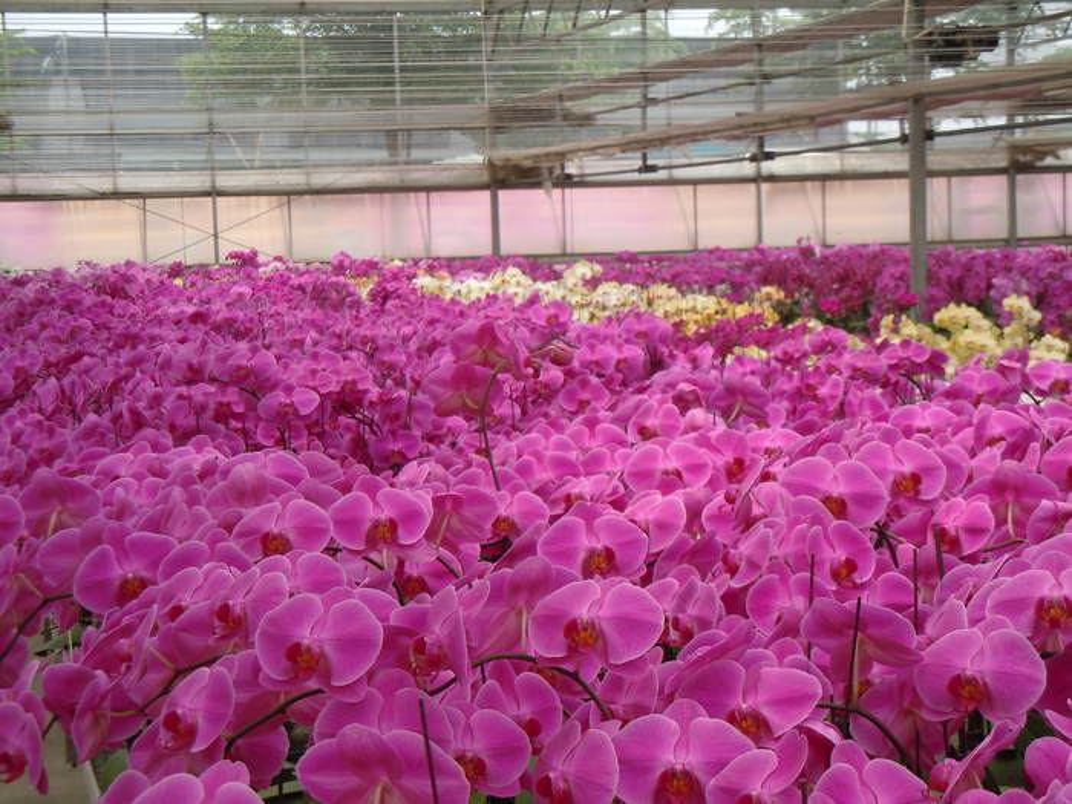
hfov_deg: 25.3
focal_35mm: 77
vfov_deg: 19.1
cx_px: 536
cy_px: 402
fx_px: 2385
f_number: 4.3
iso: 100
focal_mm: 13.9
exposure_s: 1/100
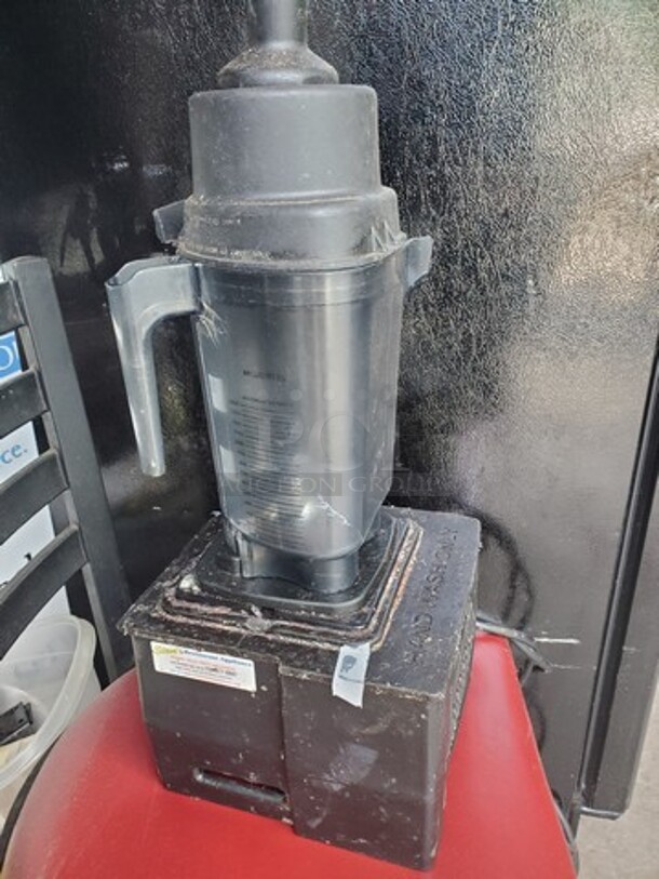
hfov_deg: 53.1
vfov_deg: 67.3
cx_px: 330
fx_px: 660
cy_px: 440
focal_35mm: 26
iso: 320
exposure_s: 1/50
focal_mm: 4.3
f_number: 2.4
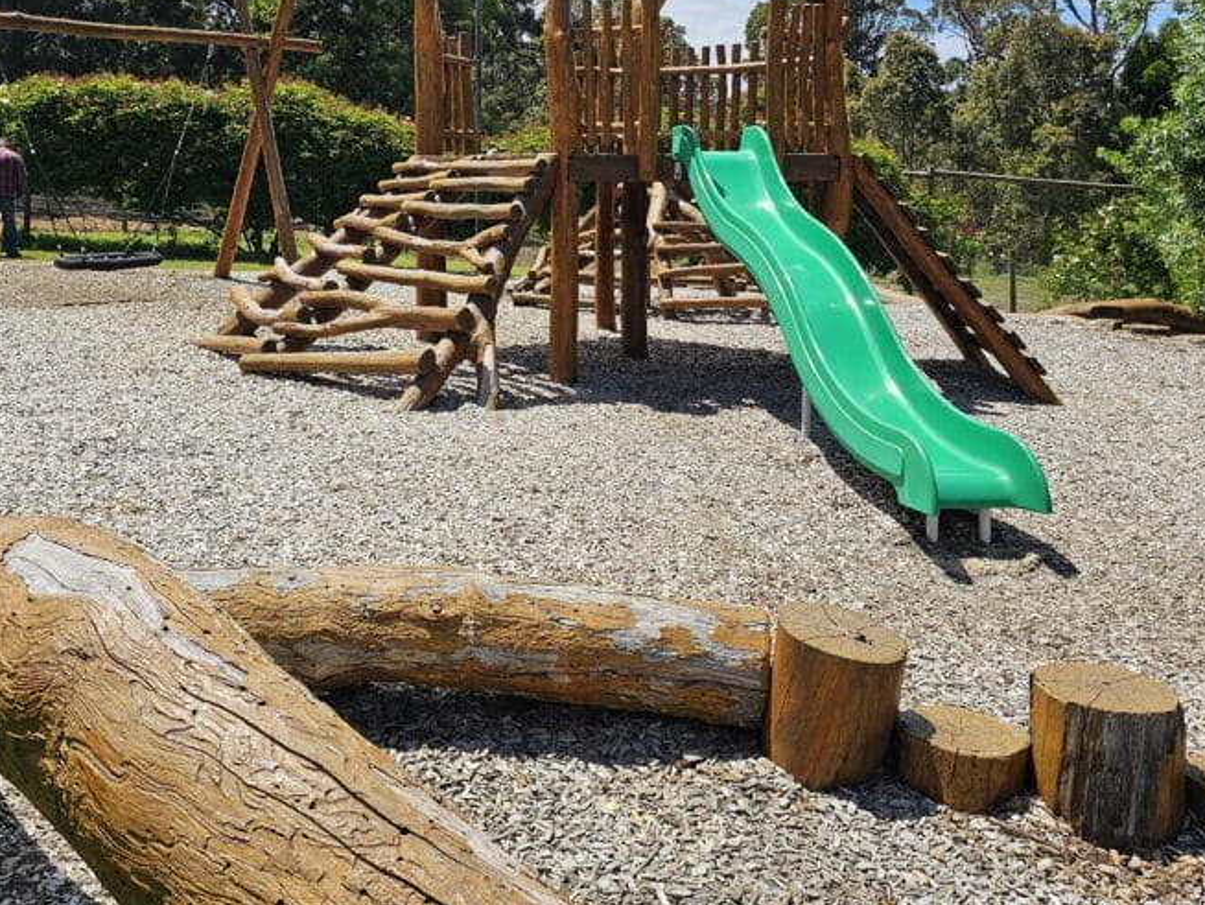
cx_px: 512
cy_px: 229
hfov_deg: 51.2
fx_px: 1254
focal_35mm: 36
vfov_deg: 38.7
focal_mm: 6.3
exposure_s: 1/989
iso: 10
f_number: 1.7
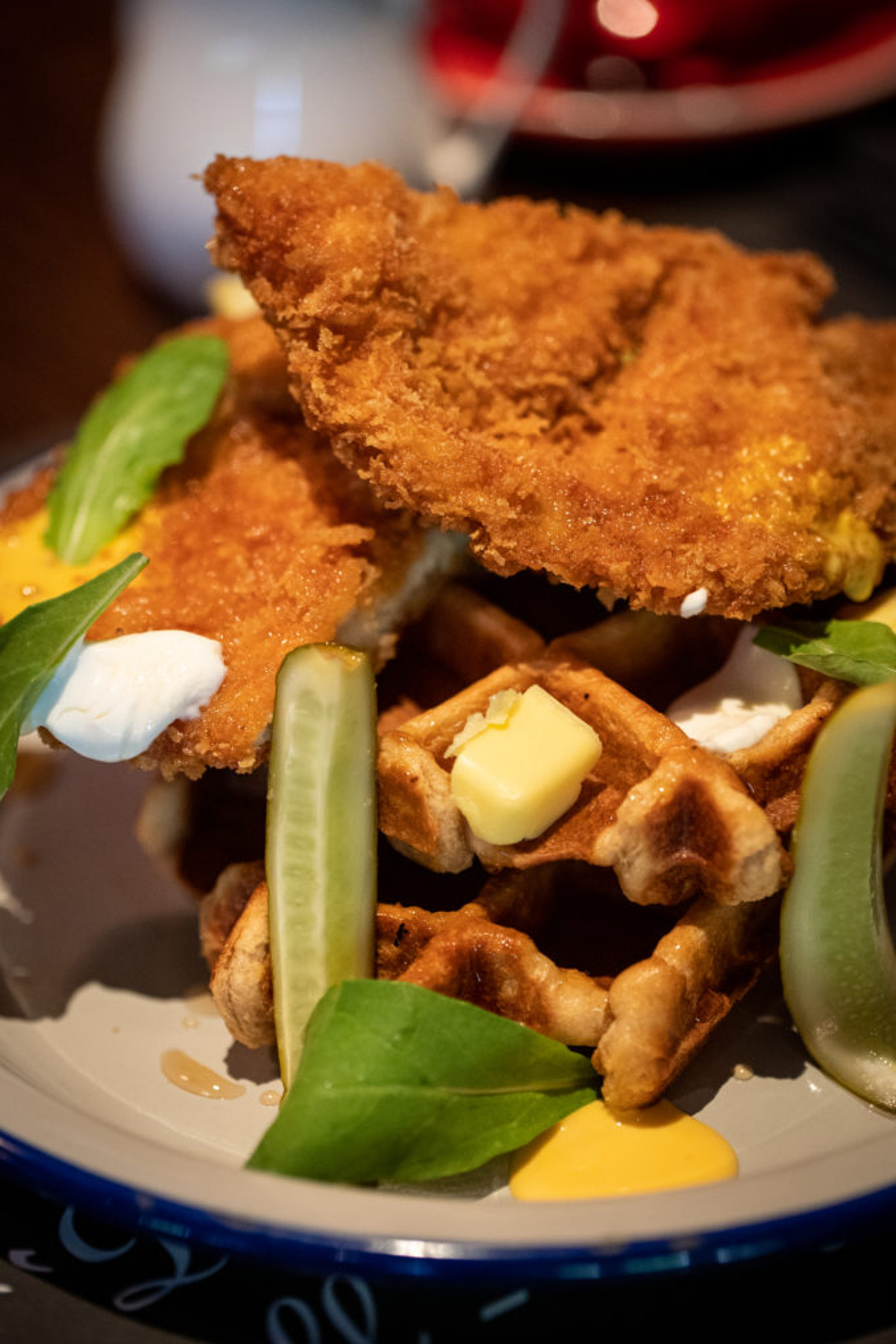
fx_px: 3770
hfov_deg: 13.6
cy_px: 676
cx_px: 450
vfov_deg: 20.2
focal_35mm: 101
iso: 3200
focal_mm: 100
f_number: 3.2
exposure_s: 1/250
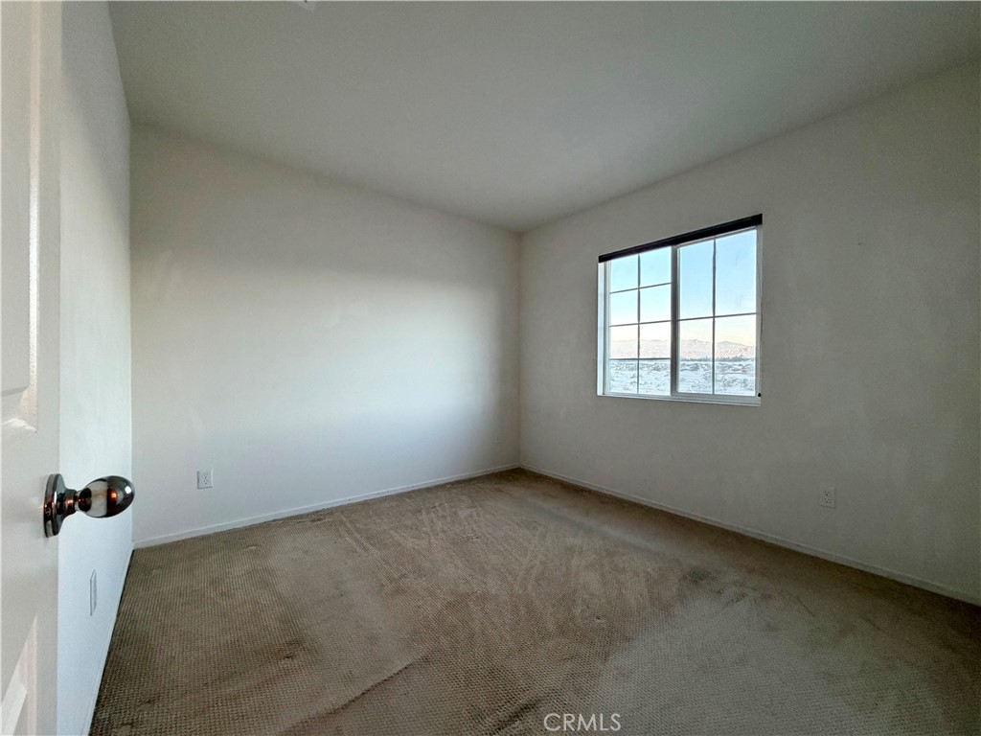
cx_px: 490
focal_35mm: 14
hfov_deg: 102.1
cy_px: 368
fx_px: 397
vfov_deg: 85.7
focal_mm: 2.22
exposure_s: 1/76
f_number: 2.2
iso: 320
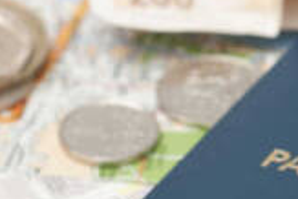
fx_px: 5137
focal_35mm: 620
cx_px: 335
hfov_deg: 3.3
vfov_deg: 2.2
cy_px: 103
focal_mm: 150
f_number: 5
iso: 100
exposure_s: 1/250
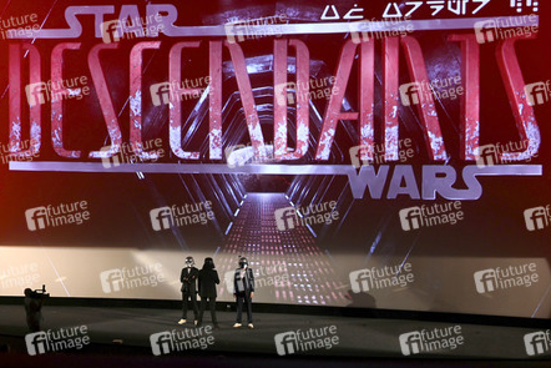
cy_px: 185
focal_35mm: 54
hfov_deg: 36.9
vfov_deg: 25.1
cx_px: 274
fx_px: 827
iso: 3200
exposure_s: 1/60
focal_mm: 53
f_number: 6.3
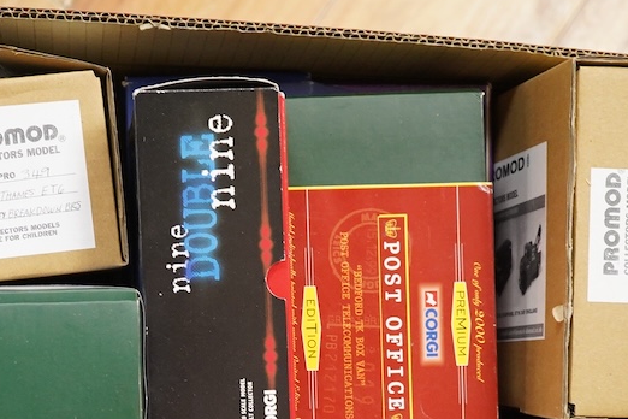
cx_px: 230
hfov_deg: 21.0
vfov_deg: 13.9
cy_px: 402
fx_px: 1692
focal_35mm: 97
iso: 2000
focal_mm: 30
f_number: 6.3
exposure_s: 1/100
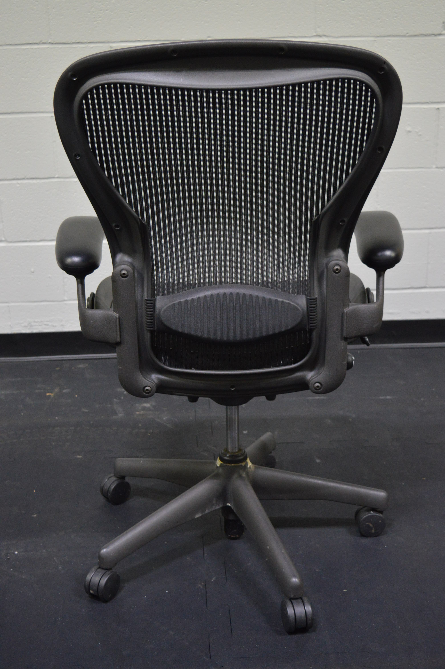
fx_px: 892
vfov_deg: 41.1
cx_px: 222
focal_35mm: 48
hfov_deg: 28.0
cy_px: 334
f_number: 5.6
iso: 1600
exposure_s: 1/80
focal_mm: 32
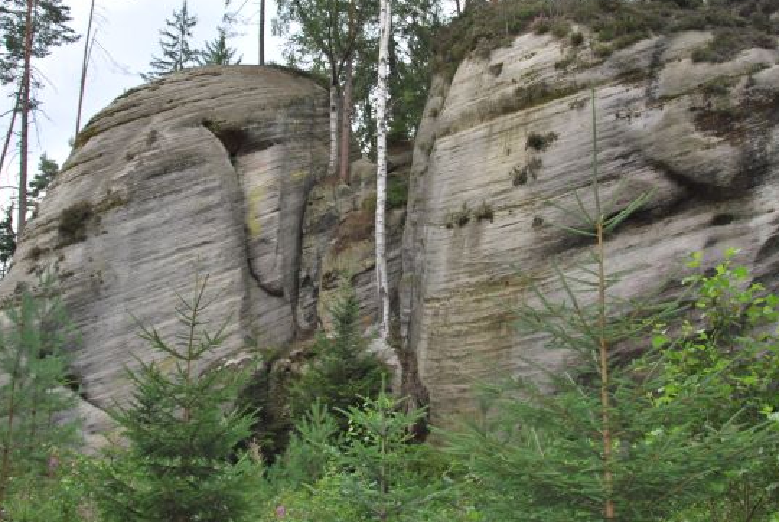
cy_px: 195
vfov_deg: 33.4
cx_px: 359
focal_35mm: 40
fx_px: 867
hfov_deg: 48.3
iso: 100
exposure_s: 1/200
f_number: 4.5
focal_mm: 18
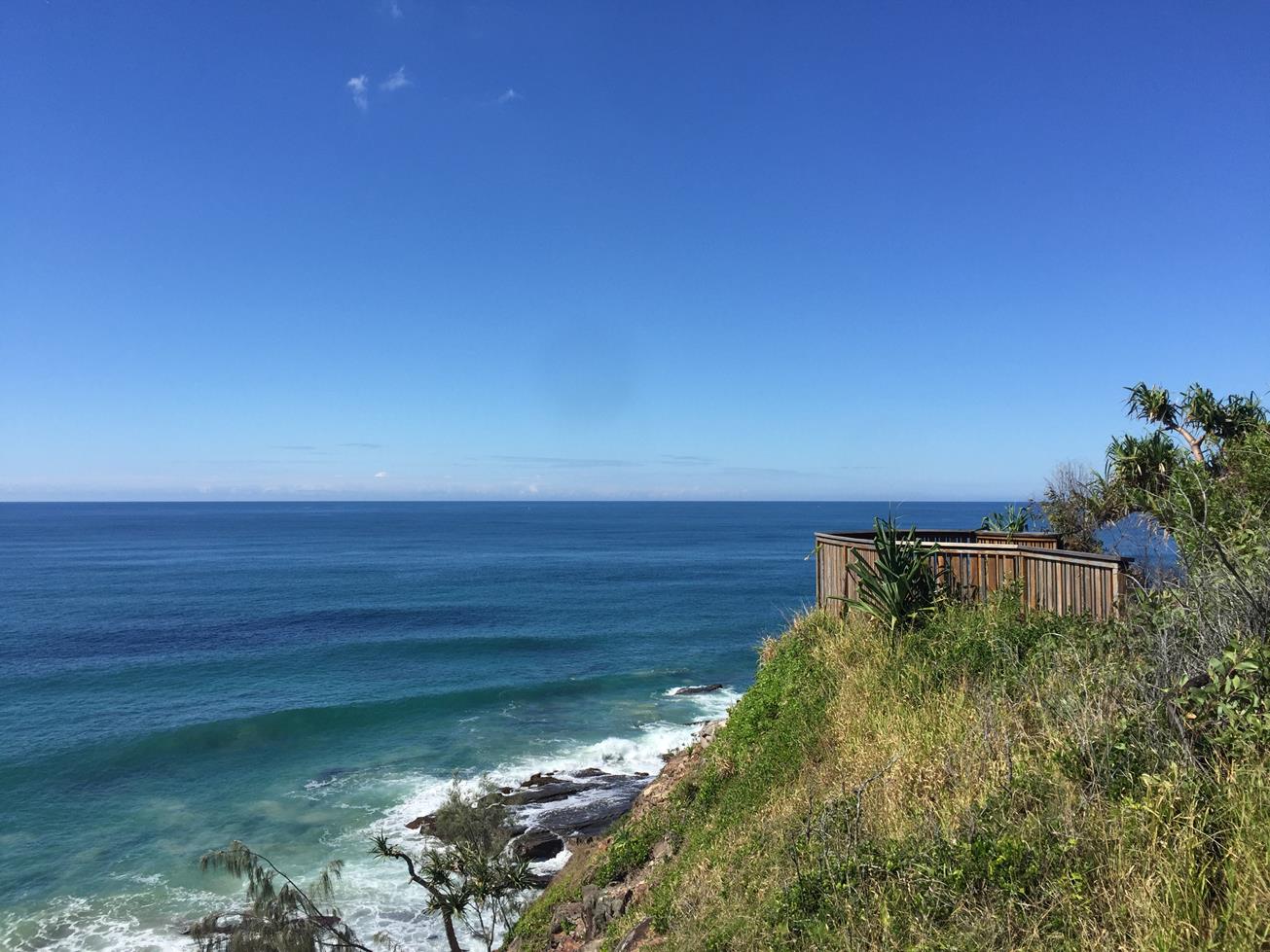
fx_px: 1064
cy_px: 476
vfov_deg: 48.2
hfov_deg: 61.7
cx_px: 635
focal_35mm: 29
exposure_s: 1/2475
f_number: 2.2
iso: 32
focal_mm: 4.15
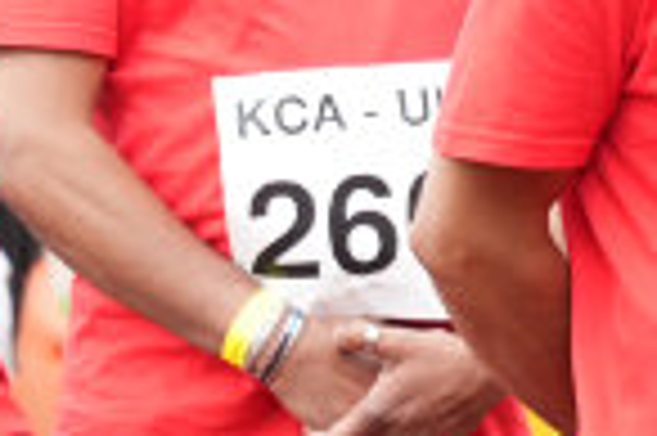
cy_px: -231
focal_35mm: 489
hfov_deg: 4.2
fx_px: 8914
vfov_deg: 2.8
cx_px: 1192
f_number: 2.8
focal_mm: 70
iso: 400
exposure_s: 1/800
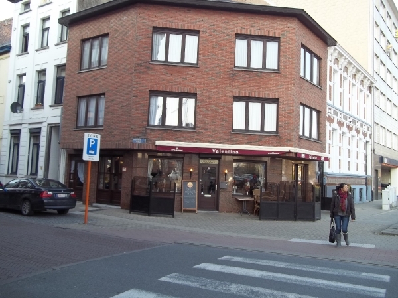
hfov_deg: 56.9
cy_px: 149
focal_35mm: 32
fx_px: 368
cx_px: 199
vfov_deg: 44.1
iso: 64
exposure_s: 1/125
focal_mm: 5.7
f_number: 2.9
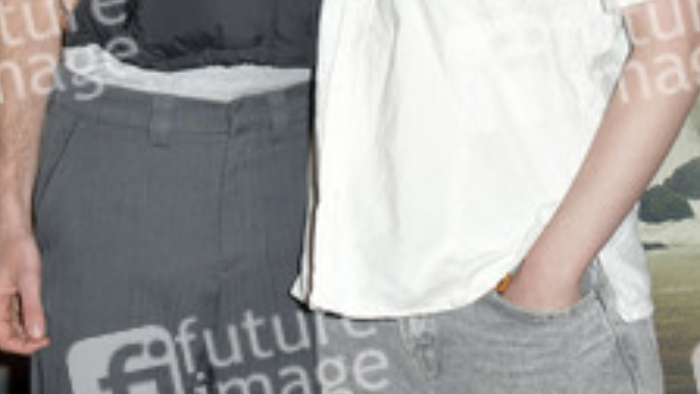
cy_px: -97
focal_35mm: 71
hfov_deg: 29.7
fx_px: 1318
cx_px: 319
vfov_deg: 16.2
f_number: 5.6
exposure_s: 1/250
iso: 250
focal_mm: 38
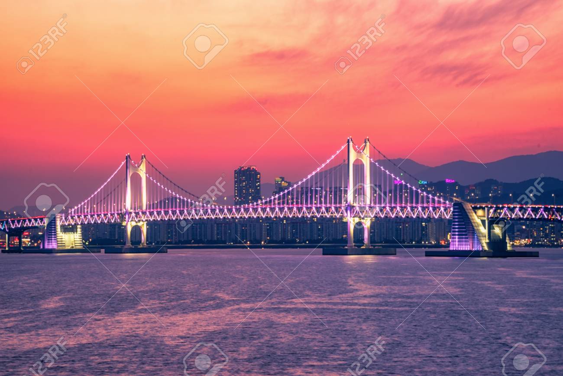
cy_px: 188
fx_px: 1877
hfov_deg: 17.1
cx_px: 282
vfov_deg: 11.4
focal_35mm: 120
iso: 100
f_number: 11
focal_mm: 120
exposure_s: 4
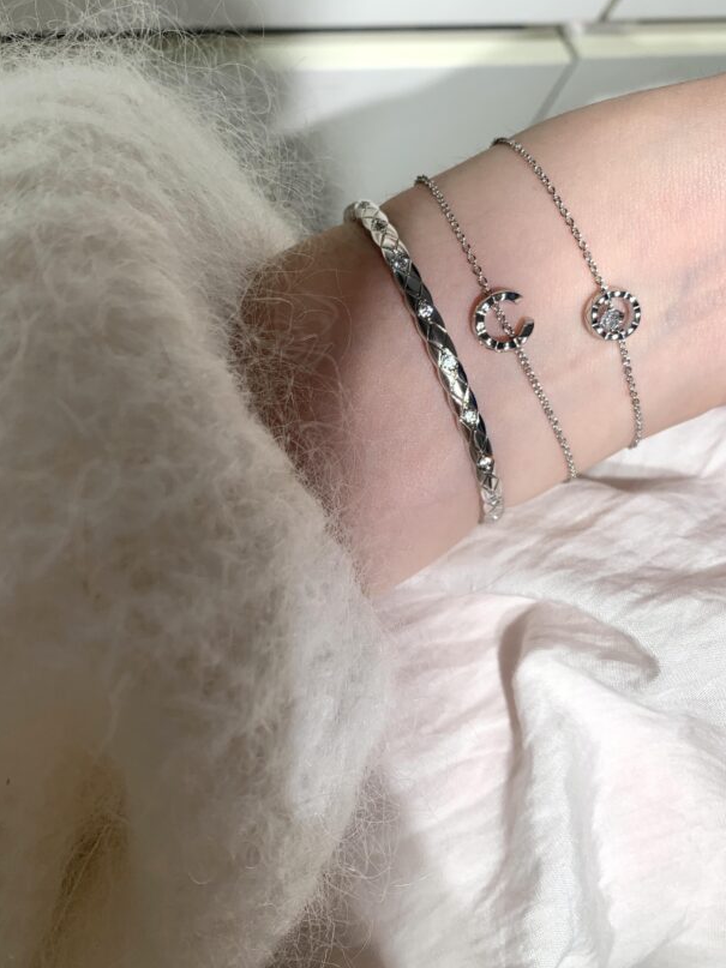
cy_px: 450
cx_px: 323
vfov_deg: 55.3
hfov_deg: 42.9
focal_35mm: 33
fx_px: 923
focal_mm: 4.25
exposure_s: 1/130
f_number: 1.8
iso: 25
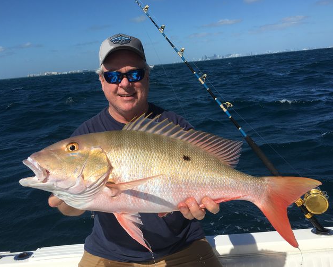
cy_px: 132
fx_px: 316
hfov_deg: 55.6
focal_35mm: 32
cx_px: 165
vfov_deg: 45.8
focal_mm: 4.15
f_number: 2.2
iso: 25
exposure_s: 1/2564
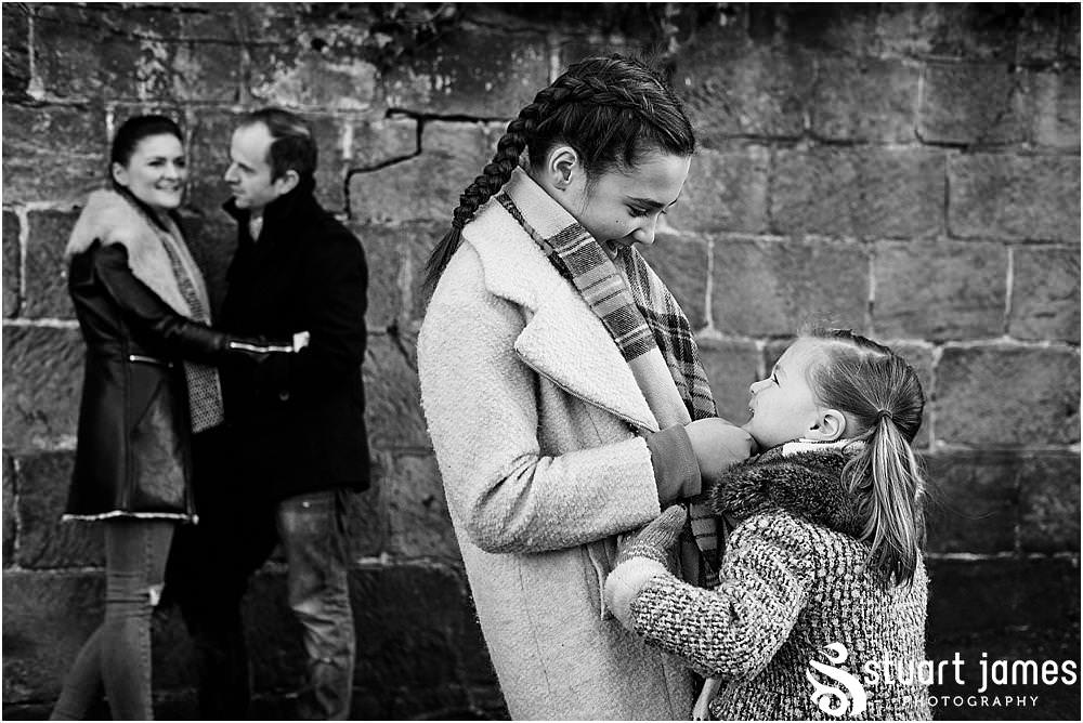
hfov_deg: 37.5
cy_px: 362
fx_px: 1595
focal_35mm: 53
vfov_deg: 25.6
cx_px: 542
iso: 800
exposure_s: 1/640
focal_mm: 35
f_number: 3.2
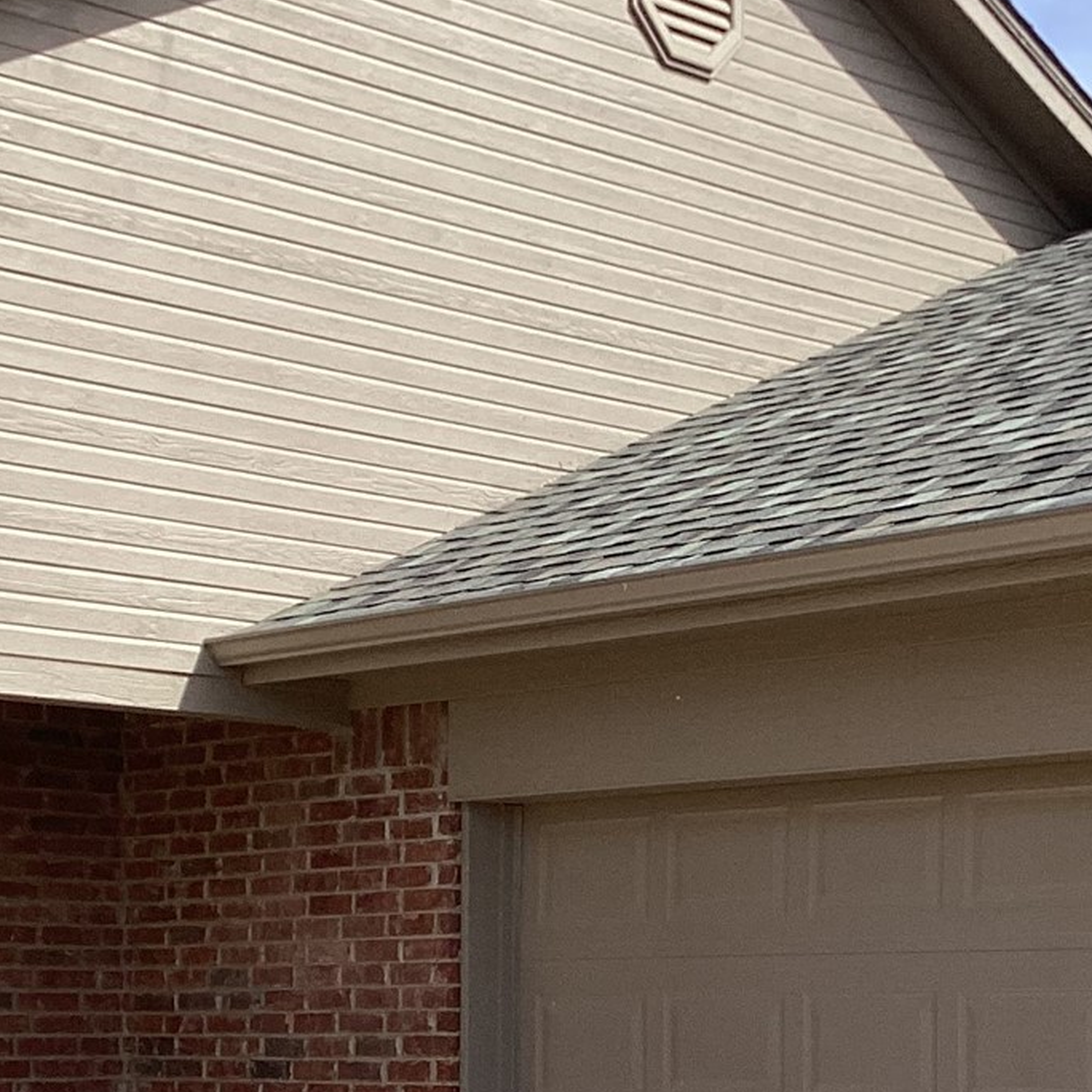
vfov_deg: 20.5
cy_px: 1087
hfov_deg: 21.0
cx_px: 760
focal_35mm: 82
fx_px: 2927
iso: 25
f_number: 2.4
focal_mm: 3.3
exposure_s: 1/1058
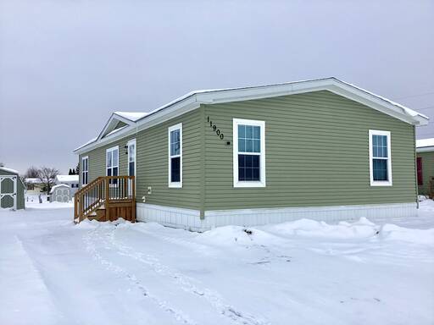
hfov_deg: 58.4
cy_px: 162
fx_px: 389
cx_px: 217
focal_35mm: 31
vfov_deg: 45.4
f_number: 2.4
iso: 25
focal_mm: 3.3
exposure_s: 1/452
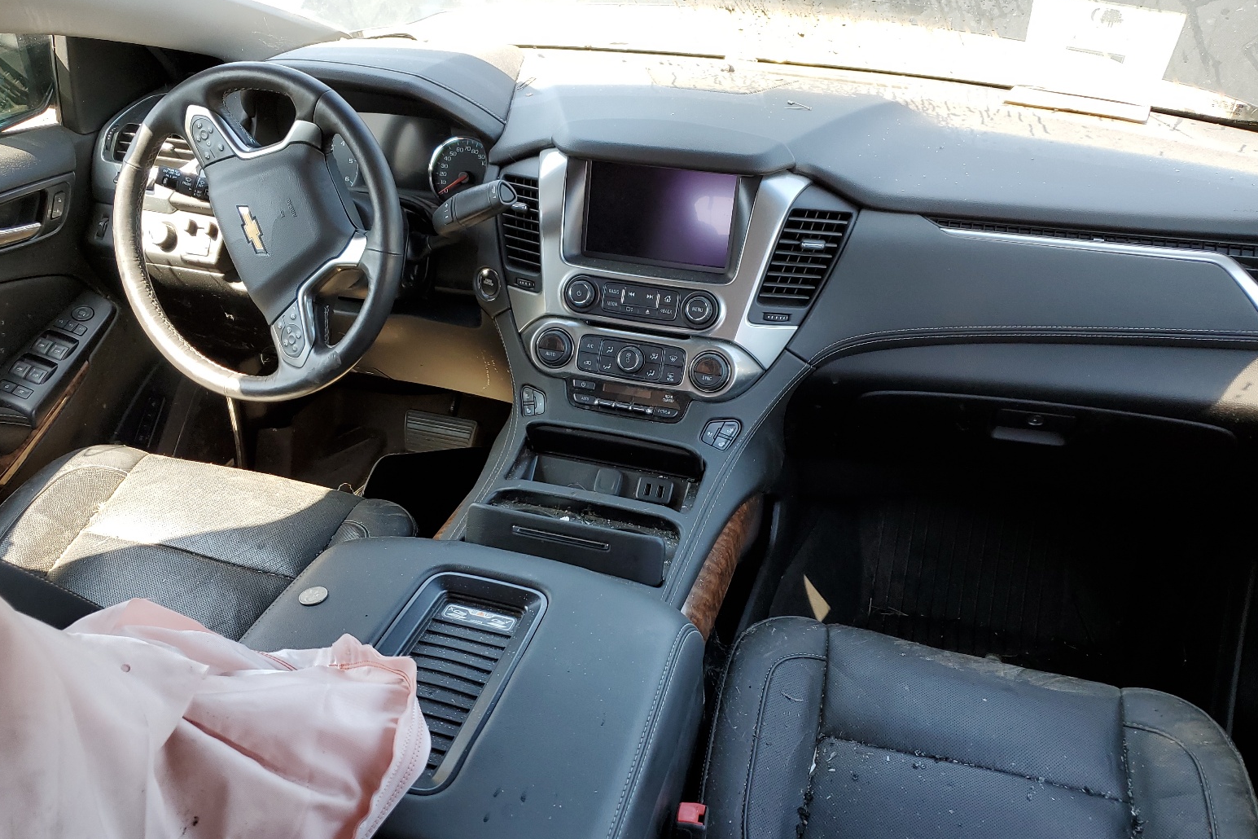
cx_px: 614
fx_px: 978
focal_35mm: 28
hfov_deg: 65.5
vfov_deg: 46.4
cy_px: 439
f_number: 1.5
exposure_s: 1/120
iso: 56
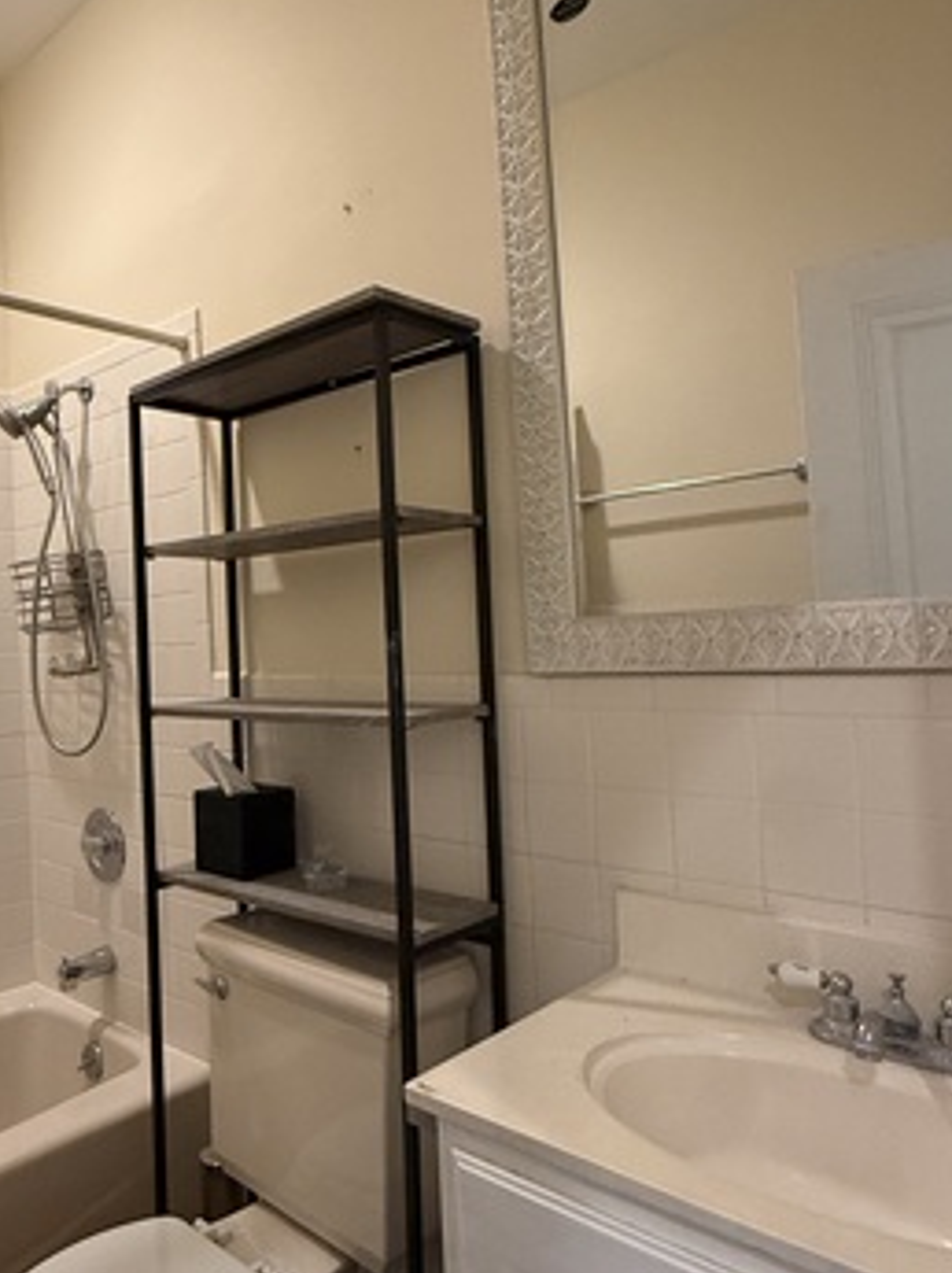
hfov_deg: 51.1
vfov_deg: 67.4
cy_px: 624
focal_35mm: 26
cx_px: 255
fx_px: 955
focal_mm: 2.22
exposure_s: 1/60
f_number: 2.2
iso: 500
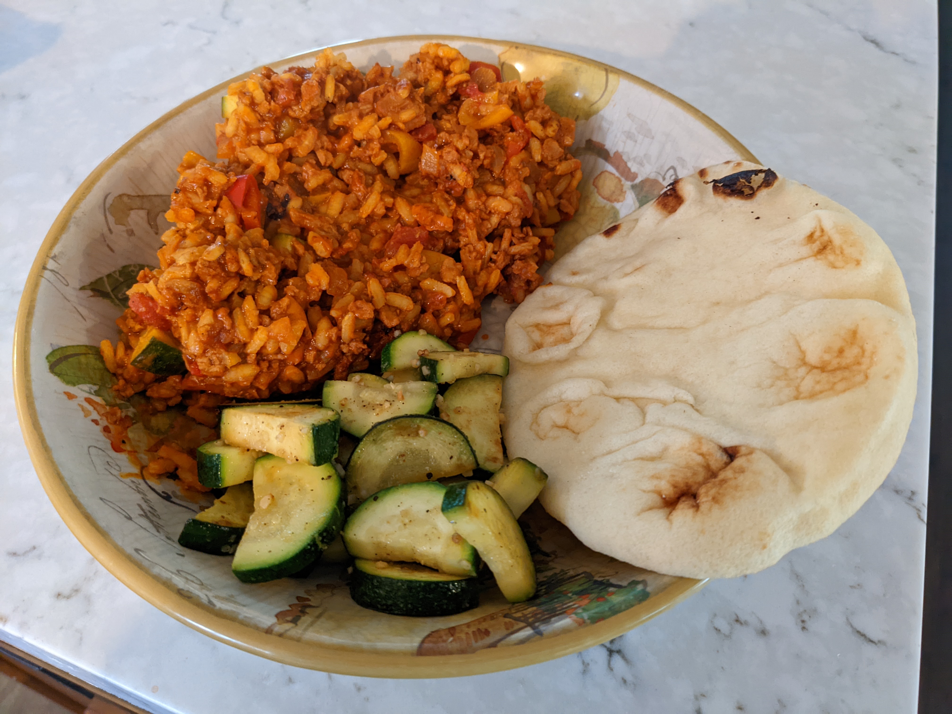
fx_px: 743
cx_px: 476
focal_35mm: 27
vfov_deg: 51.4
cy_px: 357
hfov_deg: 65.3
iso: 343
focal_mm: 4.38
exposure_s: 1/24
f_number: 1.73
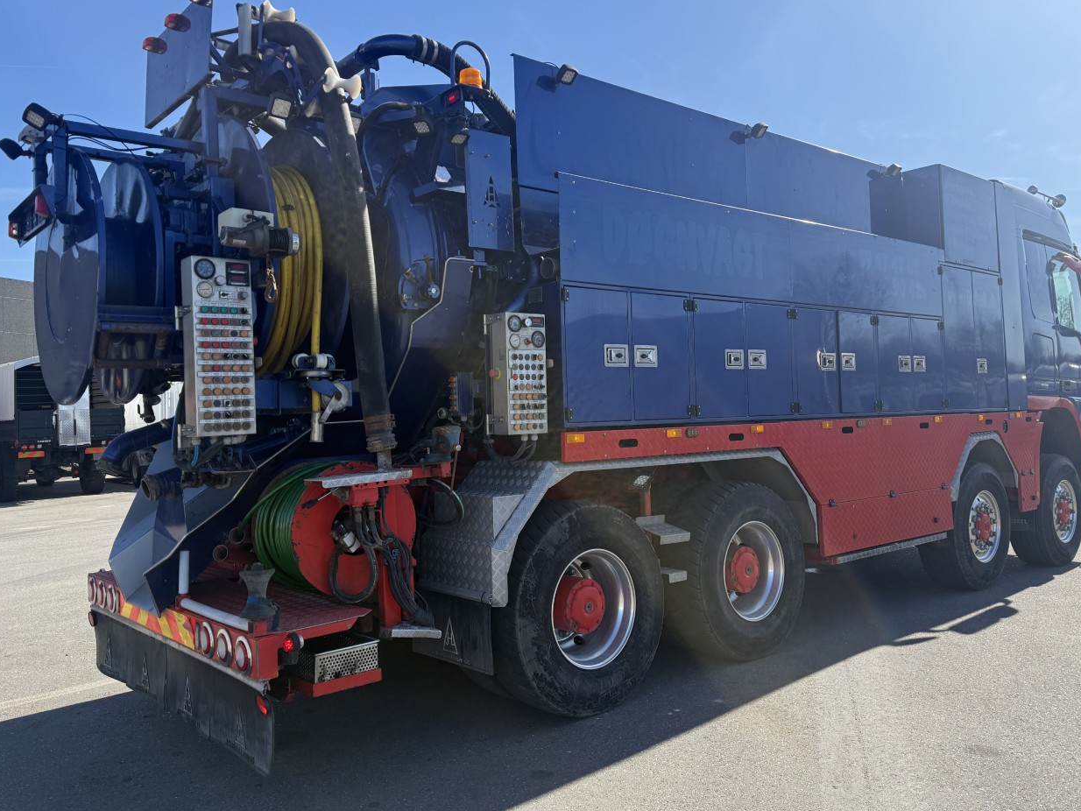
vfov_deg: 49.7
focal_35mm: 28
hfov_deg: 63.4
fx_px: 875
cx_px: 541
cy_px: 374
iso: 100
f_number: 1.78
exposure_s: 1/3953
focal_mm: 6.76
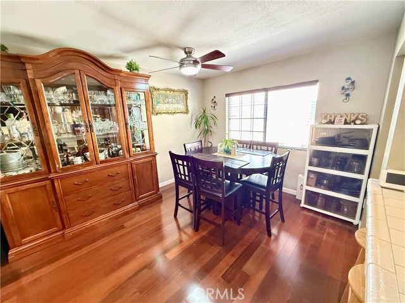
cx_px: 202
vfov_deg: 85.7
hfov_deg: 102.1
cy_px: 152
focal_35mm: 14
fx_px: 164
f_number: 2.2
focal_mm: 2.22
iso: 800
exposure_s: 1/60
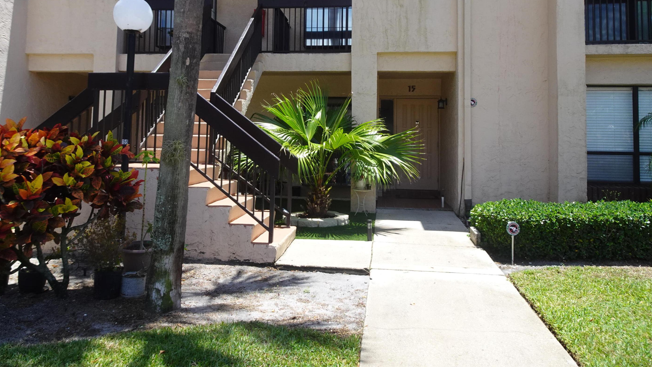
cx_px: 320
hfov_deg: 69.9
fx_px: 467
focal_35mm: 27
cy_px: 115
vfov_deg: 42.2
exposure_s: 1/400
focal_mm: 4.25
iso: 80
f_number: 3.5
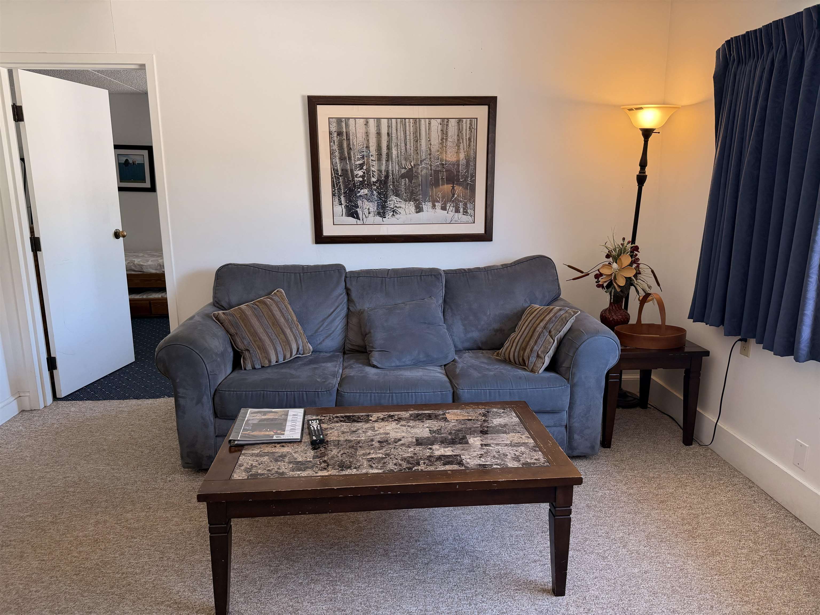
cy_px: 308
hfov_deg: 71.6
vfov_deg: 56.8
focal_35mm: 24
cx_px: 410
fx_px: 569
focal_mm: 6.76
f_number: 1.78
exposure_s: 1/120
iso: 200
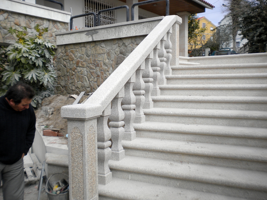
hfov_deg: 52.6
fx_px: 270
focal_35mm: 35
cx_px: 134
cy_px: 100
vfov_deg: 40.7
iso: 80
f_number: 4.6
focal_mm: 6.3
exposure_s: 1/567
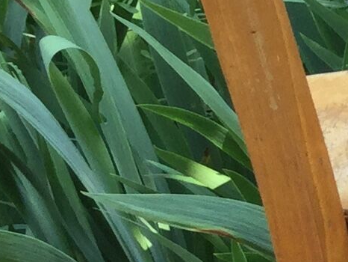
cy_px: 181
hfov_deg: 8.2
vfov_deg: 6.8
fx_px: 2183
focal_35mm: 217
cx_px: 922
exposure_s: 1/50
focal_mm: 3.3
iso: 32
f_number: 2.4
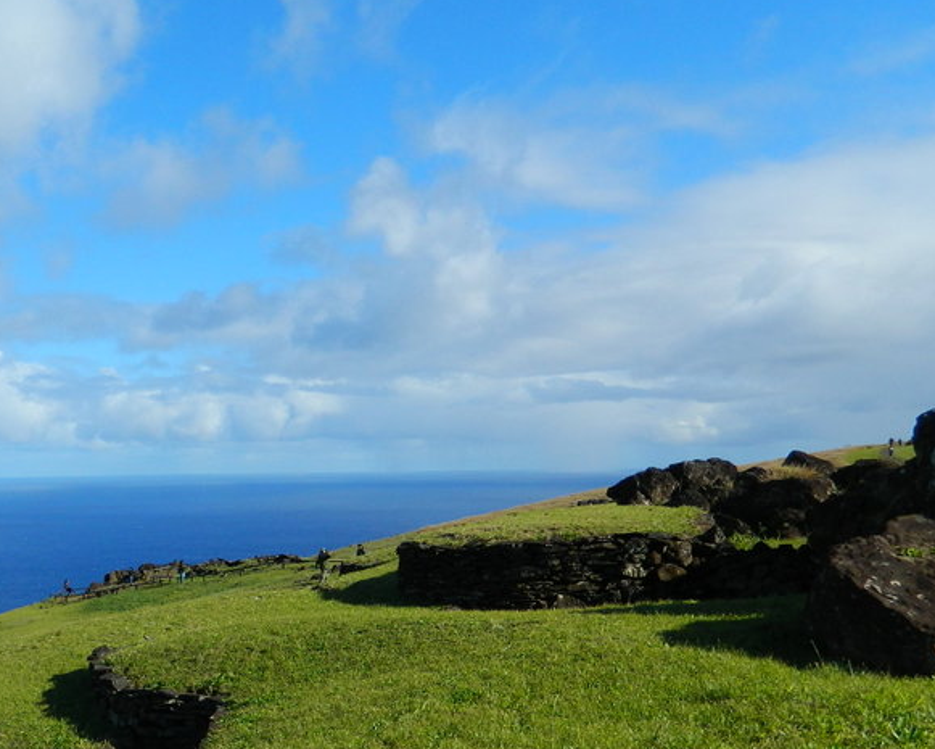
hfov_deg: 41.5
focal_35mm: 43
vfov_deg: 34.3
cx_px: 220
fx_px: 1190
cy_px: 544
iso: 80
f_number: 8.7
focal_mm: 4.5
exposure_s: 1/160
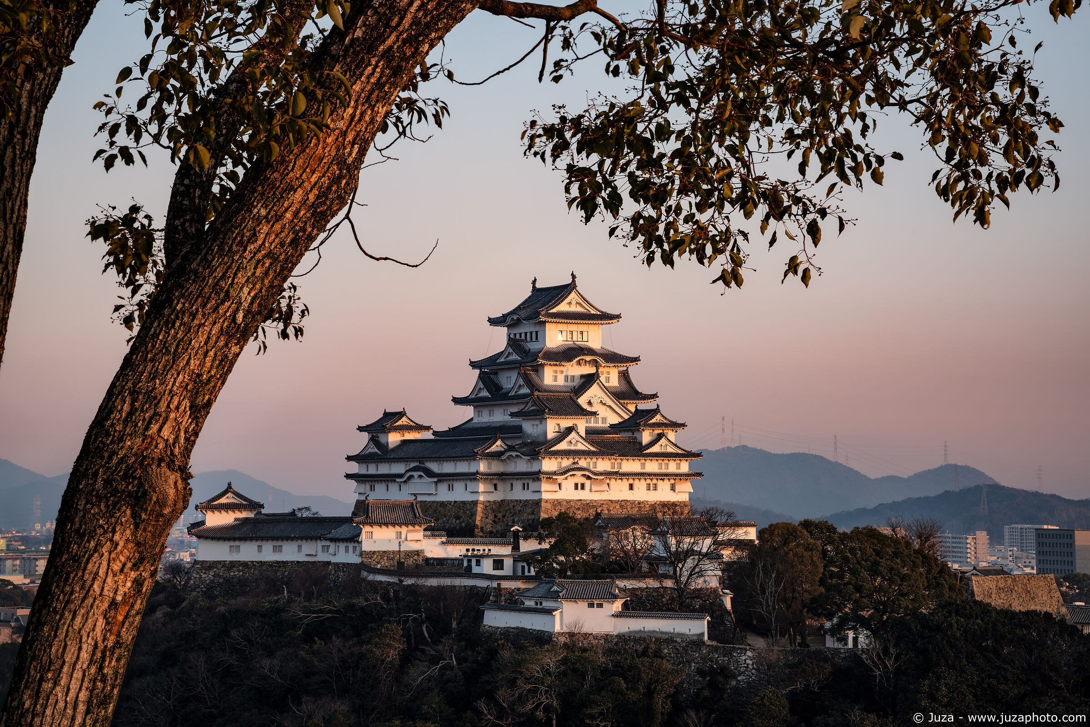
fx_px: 3180
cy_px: 364
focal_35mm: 105
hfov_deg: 19.5
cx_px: 545
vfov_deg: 13.0
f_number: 8
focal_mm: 105
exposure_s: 1/100
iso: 100
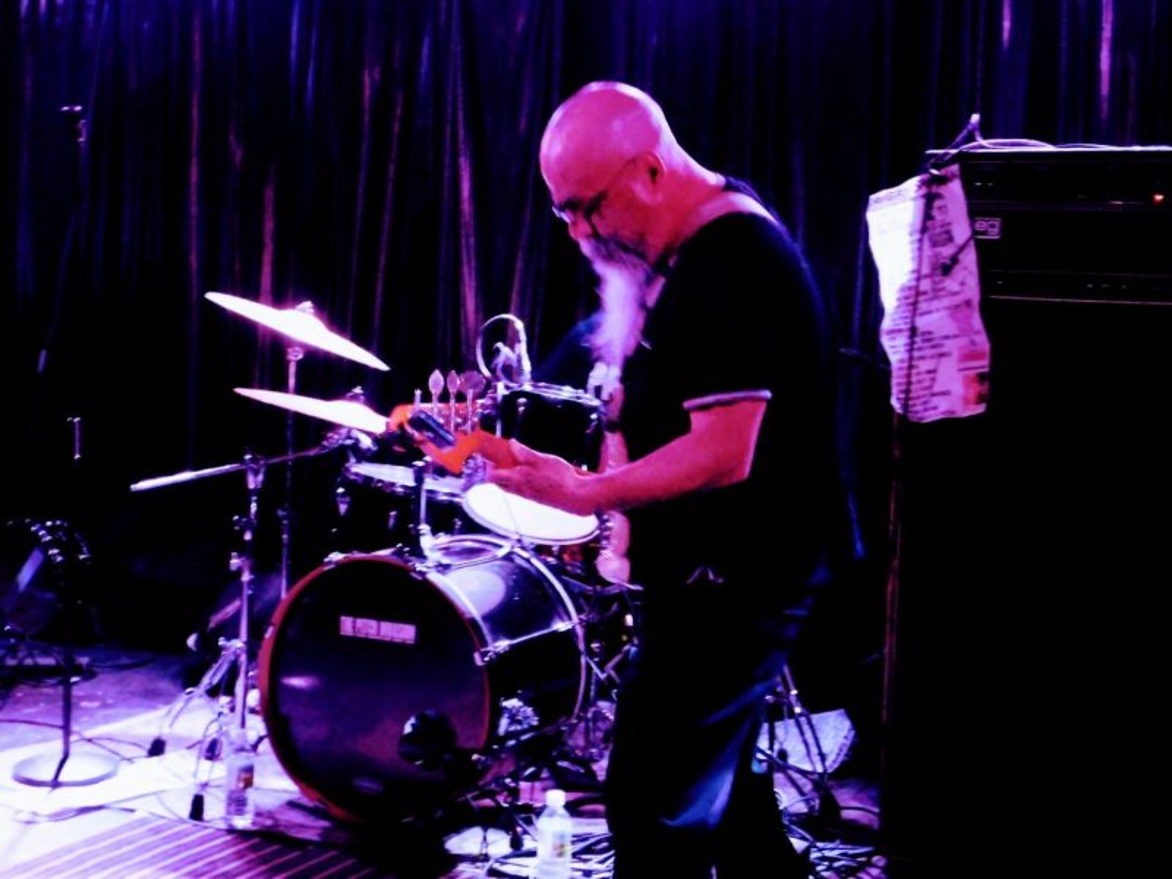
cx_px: 586
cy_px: 440
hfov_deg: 42.1
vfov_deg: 32.2
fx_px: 1524
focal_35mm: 45
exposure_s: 1/15
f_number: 3.7
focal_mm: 8
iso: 1600
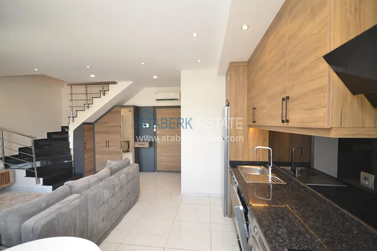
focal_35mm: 15
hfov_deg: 100.4
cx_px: 188
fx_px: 157
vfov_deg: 77.3
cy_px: 126
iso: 360
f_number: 4
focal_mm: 10
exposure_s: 1/60
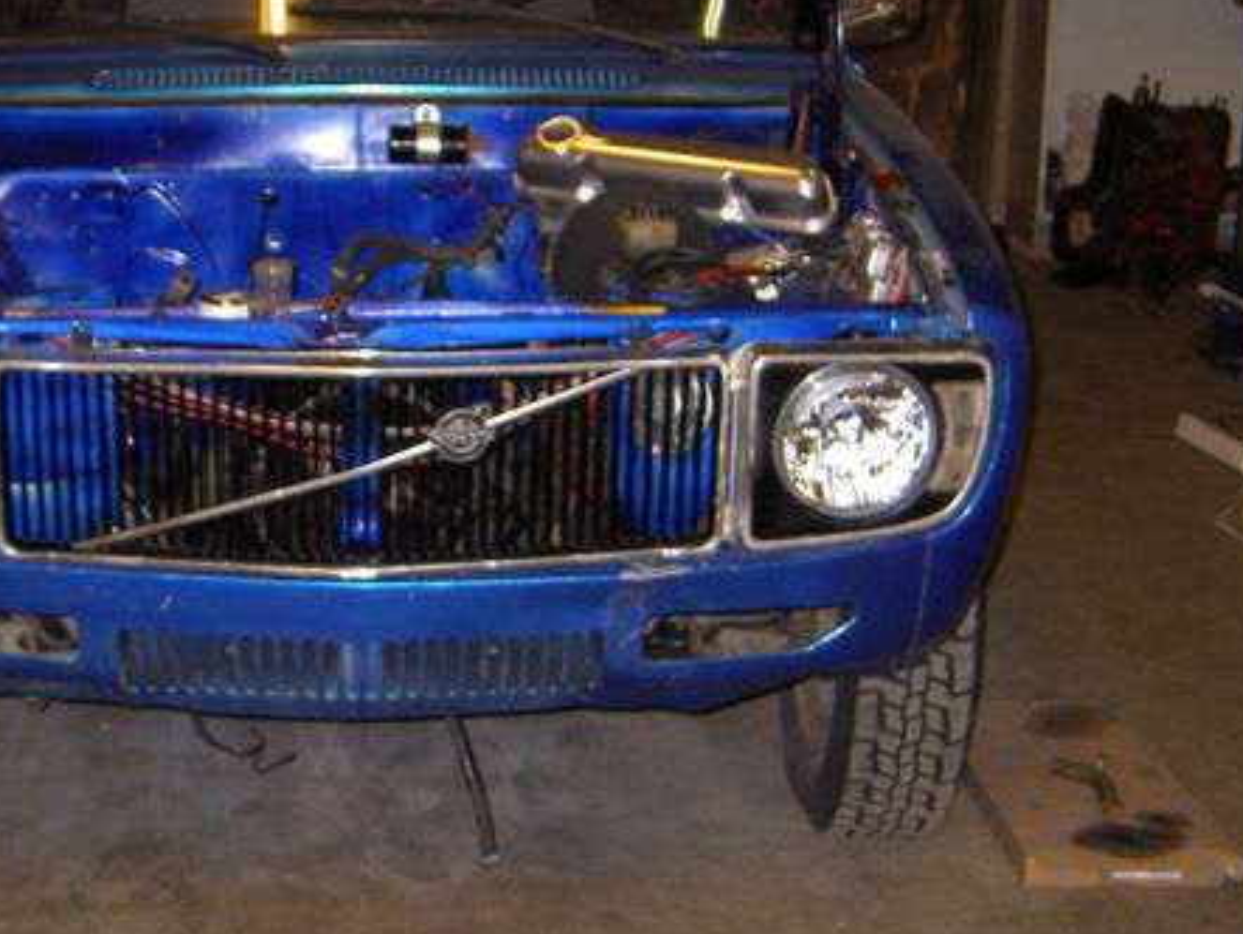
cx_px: 382
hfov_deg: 28.3
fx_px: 2443
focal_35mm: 68
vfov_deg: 21.6
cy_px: 518
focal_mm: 7.7
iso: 200
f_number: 3.4
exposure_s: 1/60
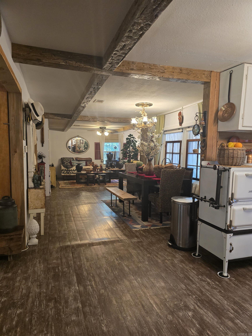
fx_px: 223
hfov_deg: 58.9
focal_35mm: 23
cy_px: 168
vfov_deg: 73.9
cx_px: 126
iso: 400
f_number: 1.7
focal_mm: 6.3
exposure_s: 1/120
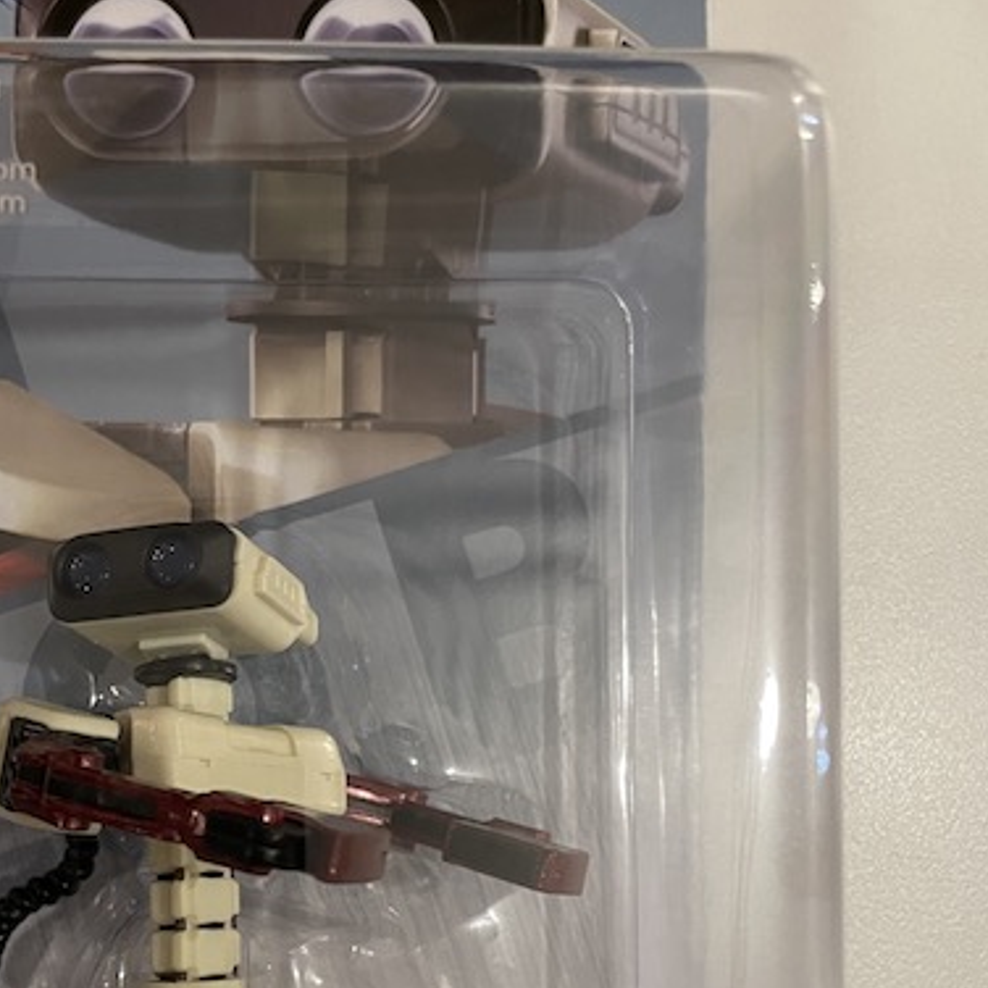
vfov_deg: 35.5
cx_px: 242
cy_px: 704
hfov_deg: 35.2
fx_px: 1518
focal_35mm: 47
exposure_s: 1/50
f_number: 1.6
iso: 320
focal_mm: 4.2
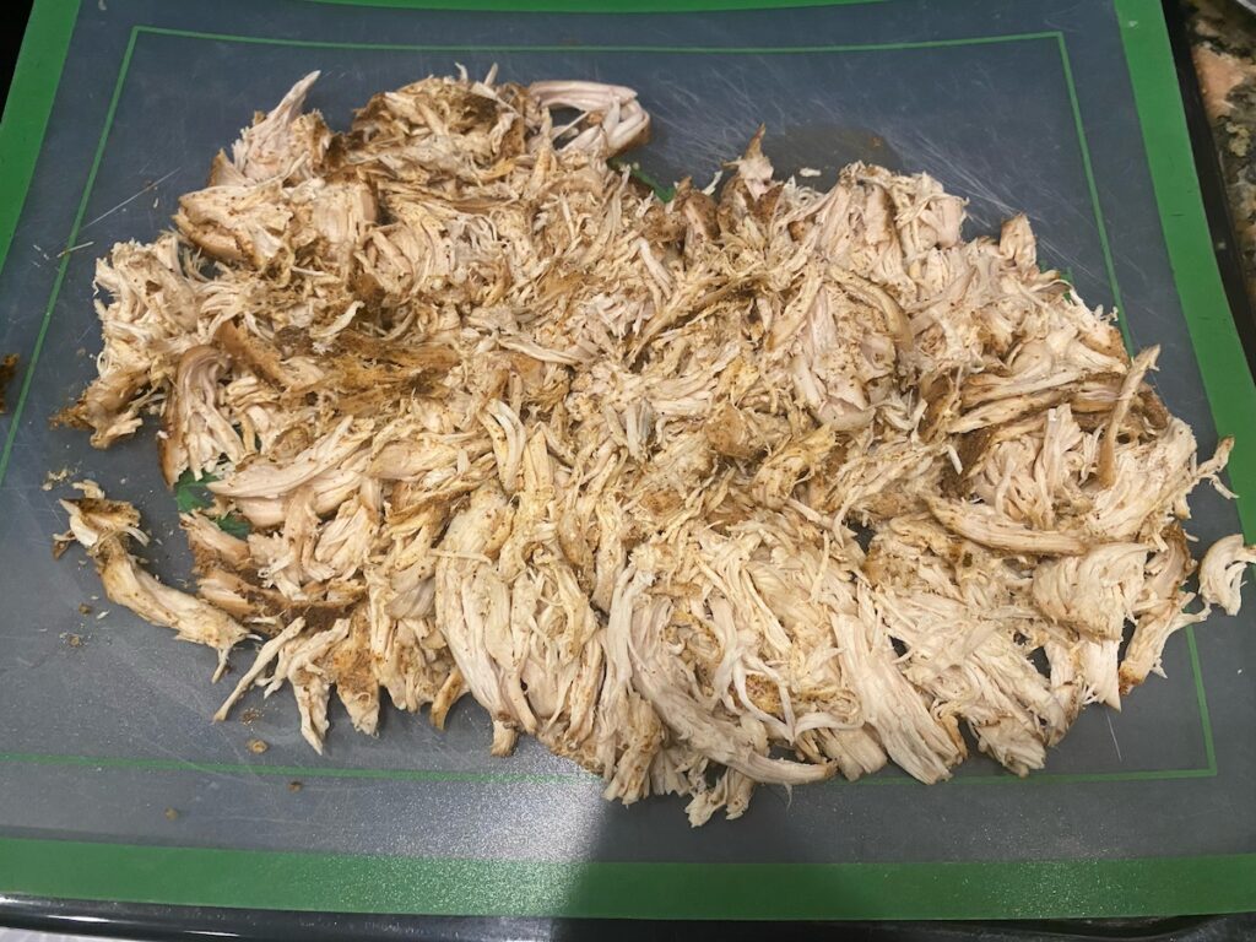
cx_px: 628
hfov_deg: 67.3
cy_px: 471
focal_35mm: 26
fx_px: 943
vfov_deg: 53.1
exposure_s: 1/60
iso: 320
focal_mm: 4.25
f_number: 1.8
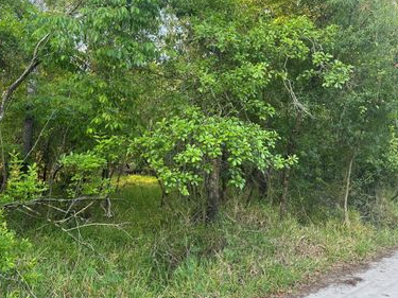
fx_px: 368
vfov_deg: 44.0
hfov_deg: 56.5
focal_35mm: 32
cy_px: 122
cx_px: 167
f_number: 1.78
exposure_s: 1/121
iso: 80
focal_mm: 6.76
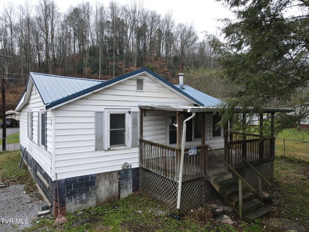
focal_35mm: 24
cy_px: 116
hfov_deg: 71.6
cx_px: 154
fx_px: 214
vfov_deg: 56.8
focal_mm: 4.5
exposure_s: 1/40
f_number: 2.8
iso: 100
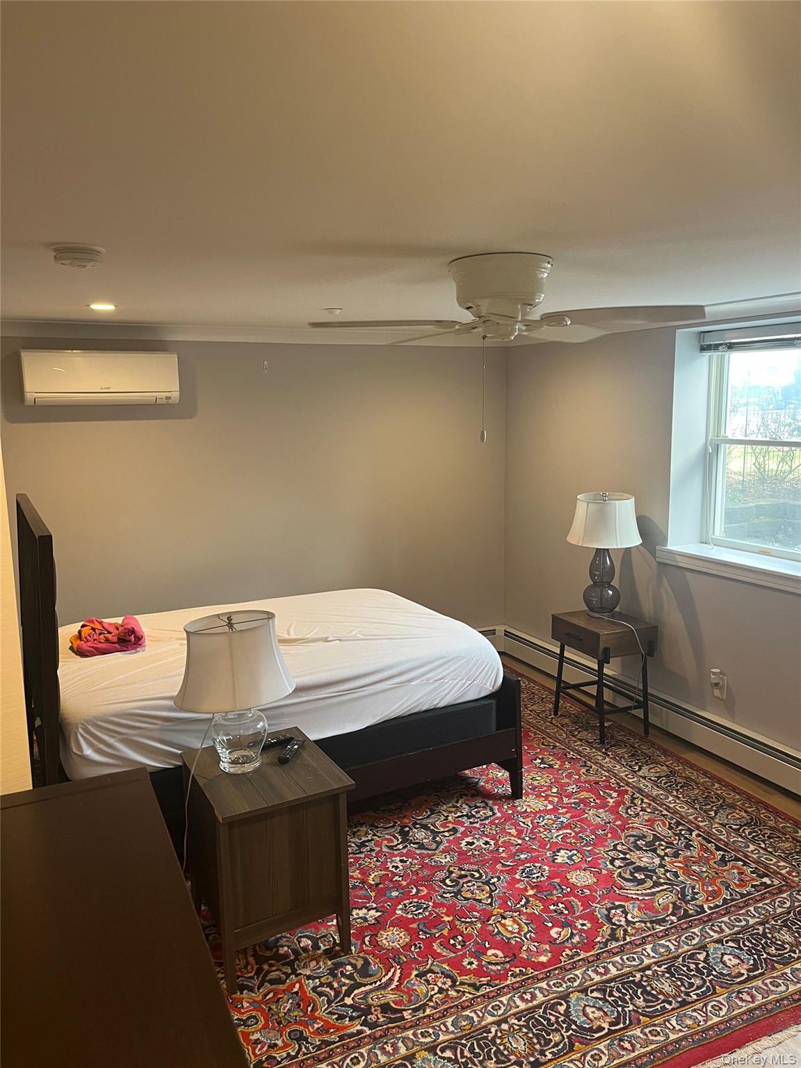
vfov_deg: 67.3
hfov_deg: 53.1
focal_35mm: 26
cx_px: 400
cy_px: 534
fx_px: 802
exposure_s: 1/60
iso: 80
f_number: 1.6
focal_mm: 5.1
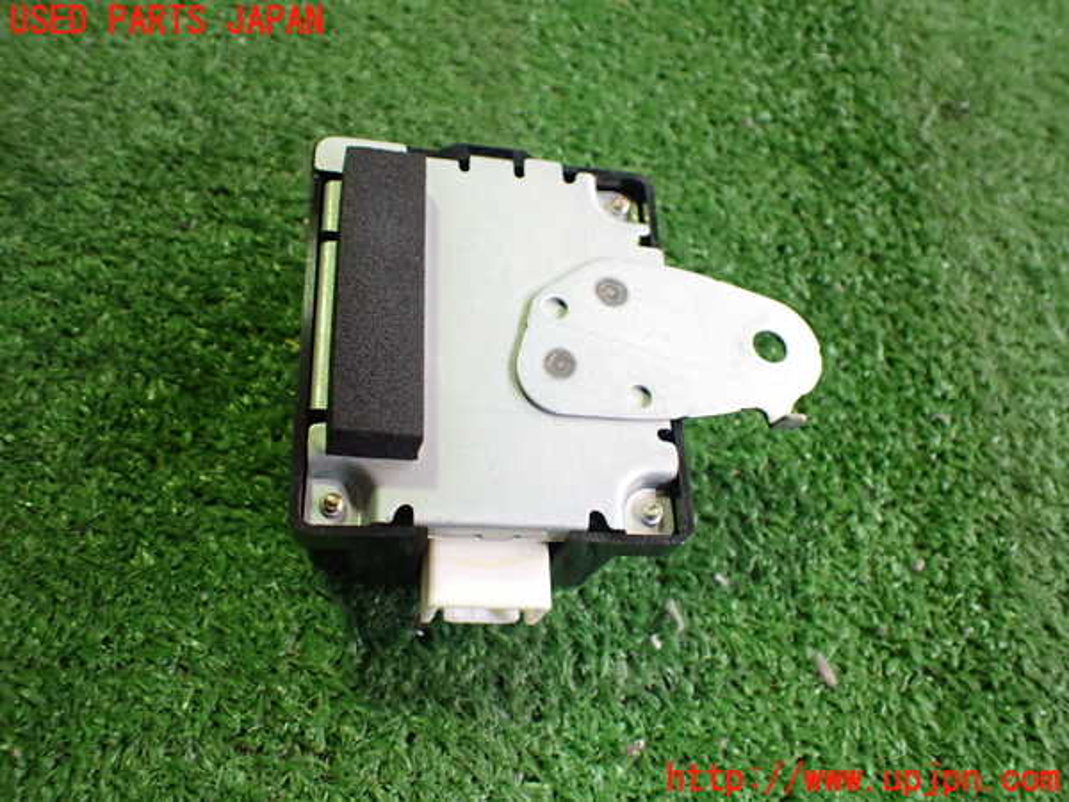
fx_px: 926
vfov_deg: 46.8
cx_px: 534
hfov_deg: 60.0
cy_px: 401
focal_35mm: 30
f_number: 2.3
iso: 800
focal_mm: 5.4
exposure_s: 1/100
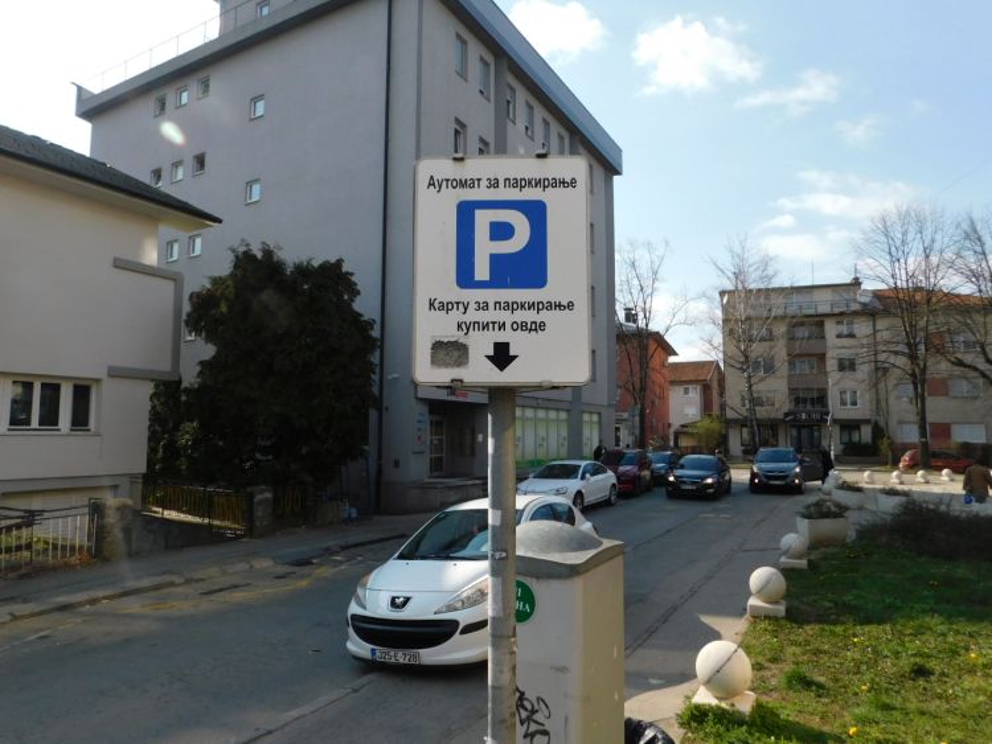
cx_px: 496
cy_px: 372
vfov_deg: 58.9
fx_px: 659
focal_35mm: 23
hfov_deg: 73.9
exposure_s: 1/1250
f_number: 3
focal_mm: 4
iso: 125
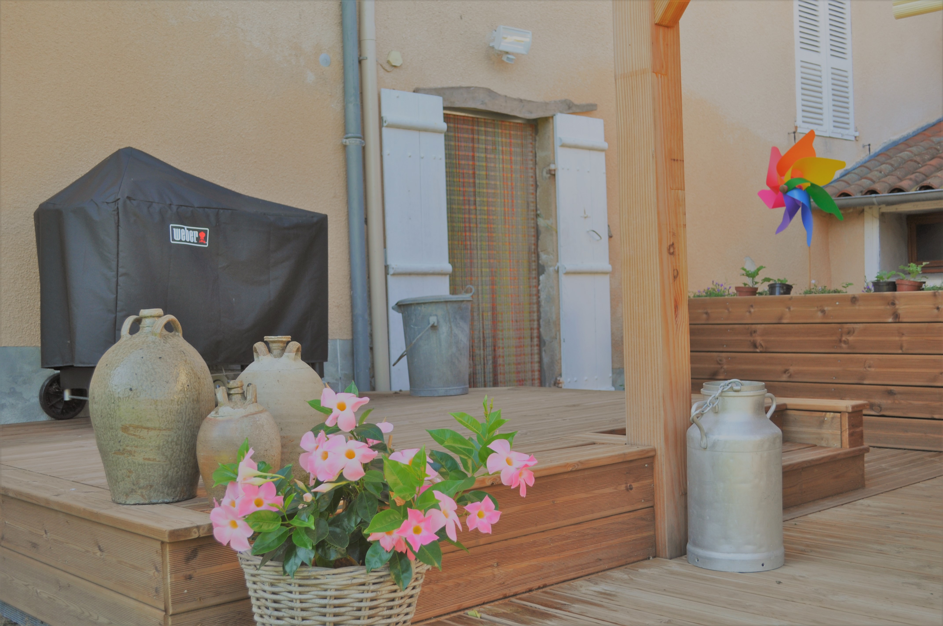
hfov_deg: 46.4
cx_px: 472
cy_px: 313
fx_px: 1099
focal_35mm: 42
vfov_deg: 31.8
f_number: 5.6
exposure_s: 1/125
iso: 200
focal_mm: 28
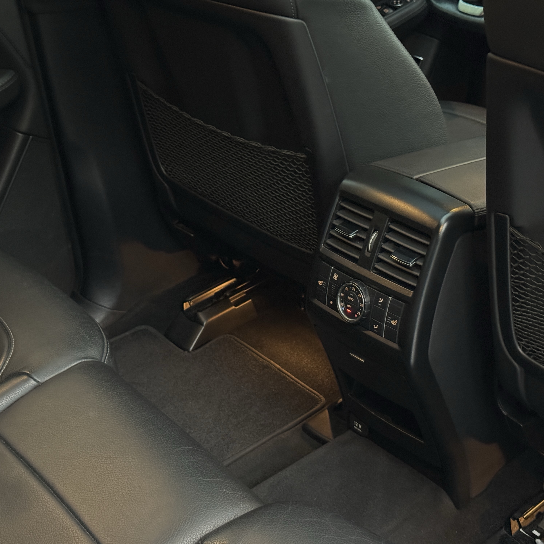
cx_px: 343
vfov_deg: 30.0
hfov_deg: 29.9
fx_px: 1013
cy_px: 273
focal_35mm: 57
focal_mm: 6.76
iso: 800
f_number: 1.78
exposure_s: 1/21
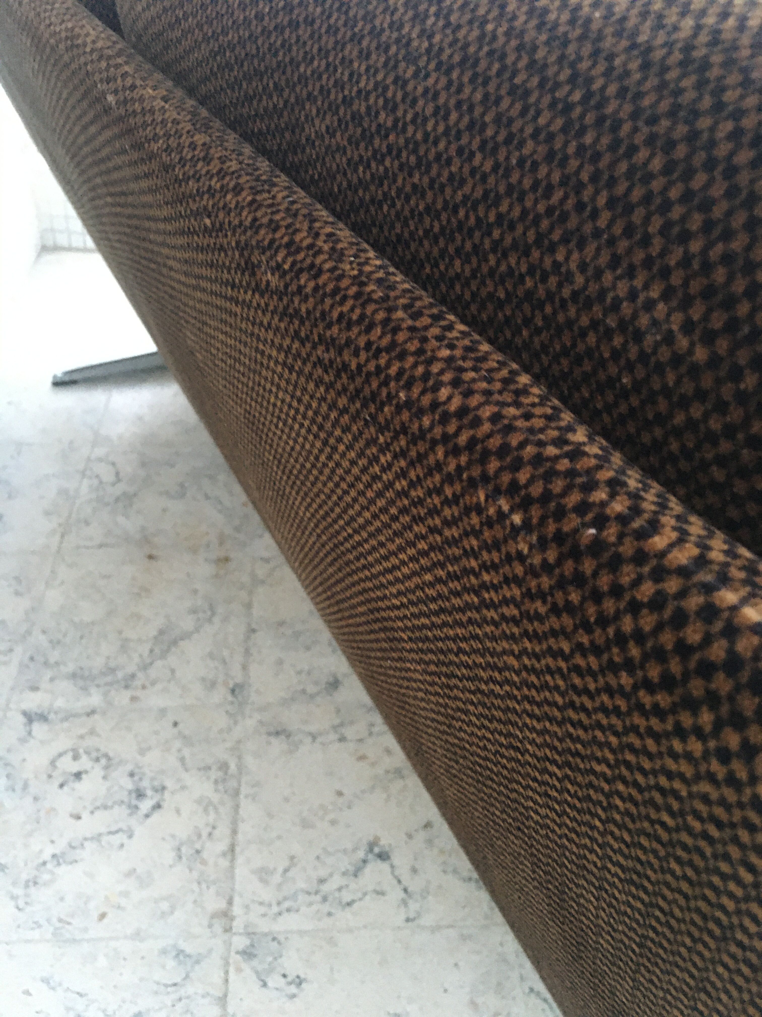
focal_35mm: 29
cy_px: 508
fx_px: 851
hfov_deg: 48.2
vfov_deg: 61.7
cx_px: 381
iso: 250
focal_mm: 4.15
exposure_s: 1/17
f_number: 2.2
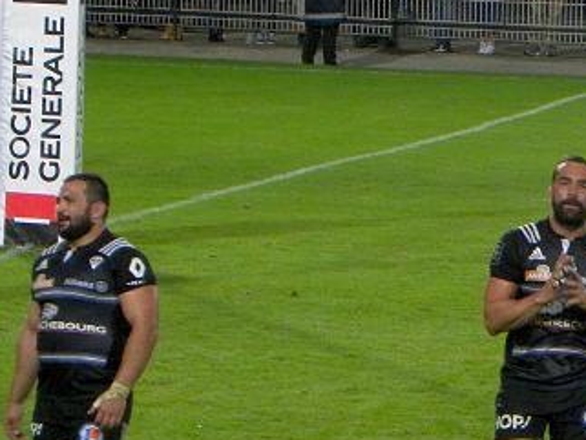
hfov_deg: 4.3
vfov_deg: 3.2
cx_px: 699
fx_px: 7773
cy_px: 413
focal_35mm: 459
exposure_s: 1/77
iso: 212
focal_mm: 32.7
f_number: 4.5
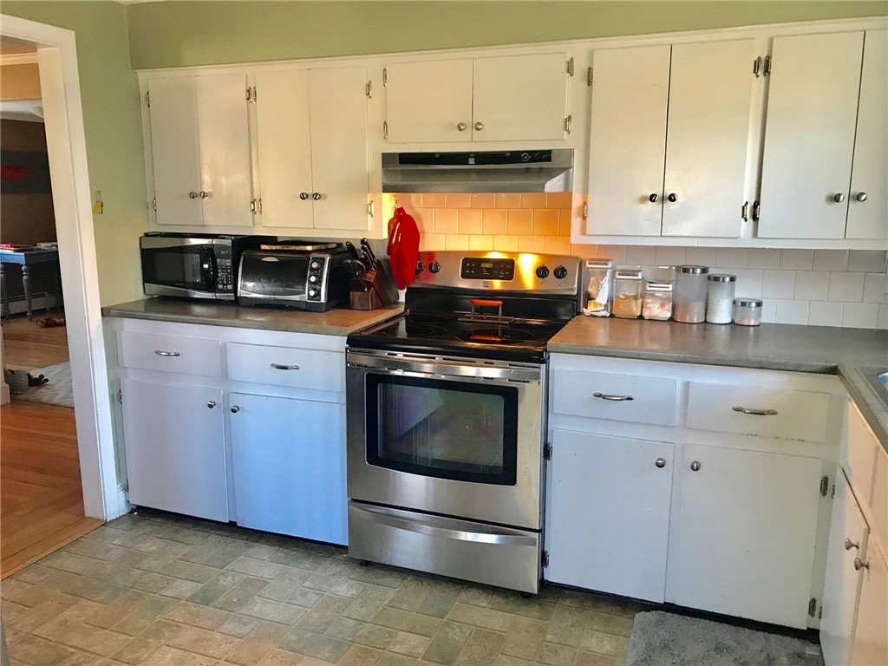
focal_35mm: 28
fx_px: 718
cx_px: 444
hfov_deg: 63.4
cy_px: 333
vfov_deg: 49.7
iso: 40
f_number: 1.8
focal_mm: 3.99
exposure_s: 1/20
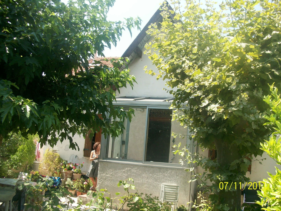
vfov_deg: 41.8
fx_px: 276
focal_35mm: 34
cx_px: 140
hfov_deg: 54.0
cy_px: 106
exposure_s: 1/363
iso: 64
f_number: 2.8
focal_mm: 5.7
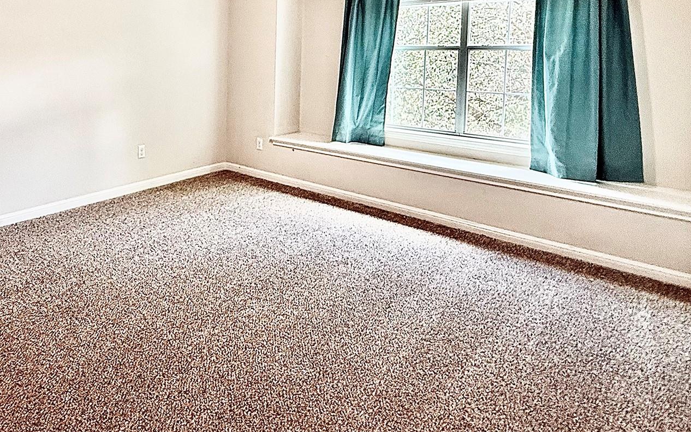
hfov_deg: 72.4
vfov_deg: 48.1
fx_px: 452
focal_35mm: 24
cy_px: 84
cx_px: 227
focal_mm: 2.22
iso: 250
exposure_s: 1/60
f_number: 2.2
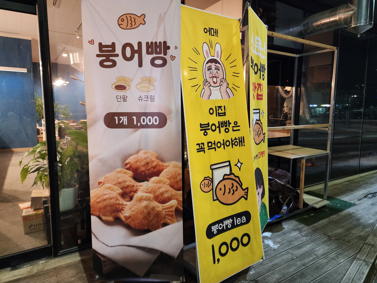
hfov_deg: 73.9
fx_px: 250
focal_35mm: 23
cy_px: 142
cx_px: 188
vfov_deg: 58.9
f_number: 1.8
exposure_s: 1/24
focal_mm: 6.4
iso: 640
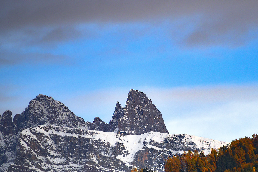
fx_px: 3712
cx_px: 178
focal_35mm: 518
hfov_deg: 4.0
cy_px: 106
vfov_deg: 2.7
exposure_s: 1/640
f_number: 5.6
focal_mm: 300
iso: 125
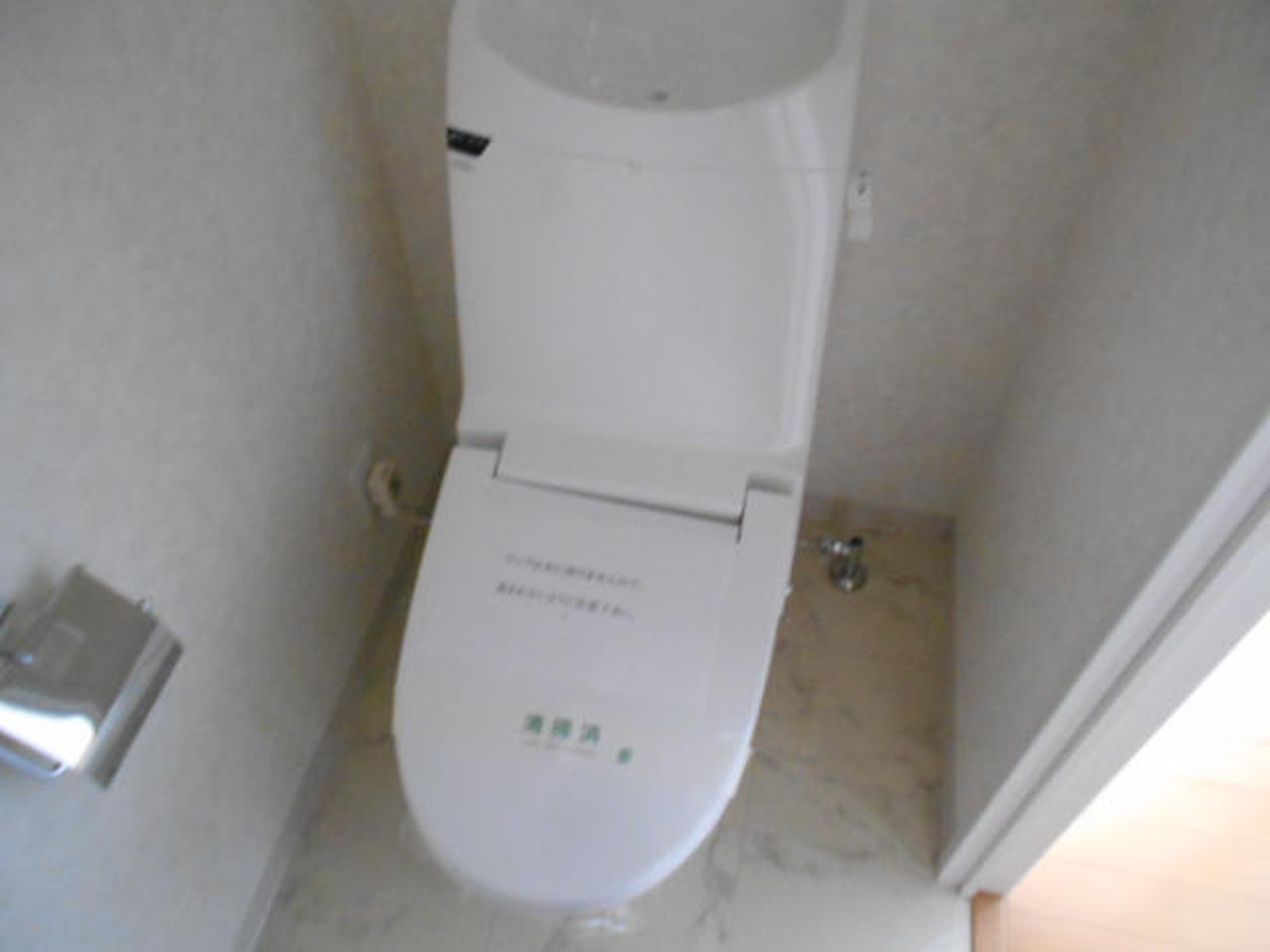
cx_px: 635
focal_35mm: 26
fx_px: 954
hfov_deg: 67.3
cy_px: 476
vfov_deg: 53.1
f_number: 3.2
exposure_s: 1/1.6
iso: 800
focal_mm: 4.6
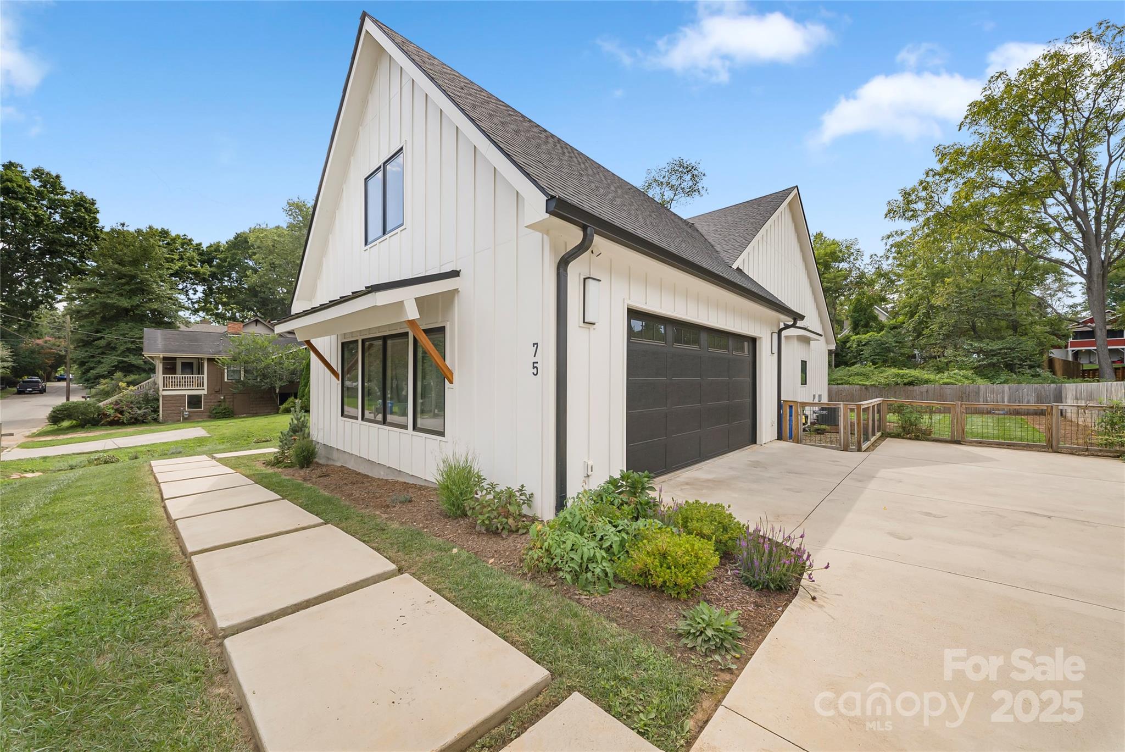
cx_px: 562
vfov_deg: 90.1
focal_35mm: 12
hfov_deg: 112.6
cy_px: 376
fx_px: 375
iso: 640
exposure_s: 1/1250
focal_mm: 12
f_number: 8
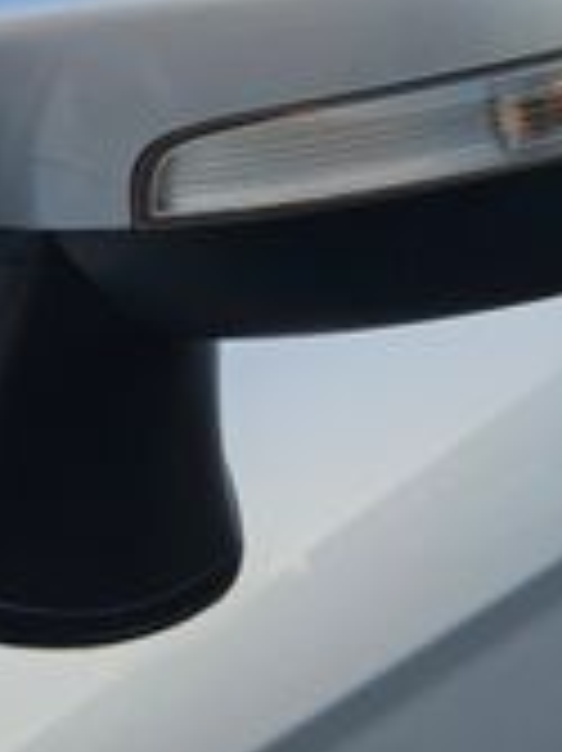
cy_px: 0
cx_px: 364
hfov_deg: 22.5
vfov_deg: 28.1
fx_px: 1409
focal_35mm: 65
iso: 25
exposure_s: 1/390
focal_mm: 5.4
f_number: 1.8
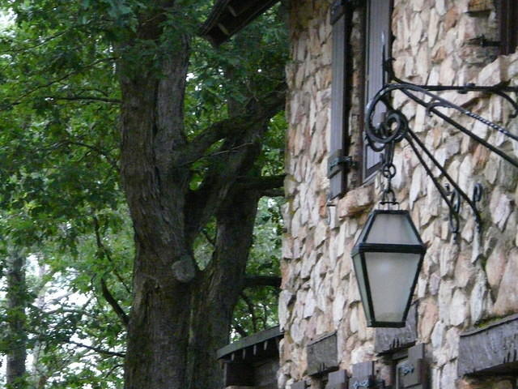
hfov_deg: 12.0
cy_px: 194
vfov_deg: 9.1
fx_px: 2454
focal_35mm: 164
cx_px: 259
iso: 800
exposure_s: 1/60
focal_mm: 21.1
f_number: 3.6
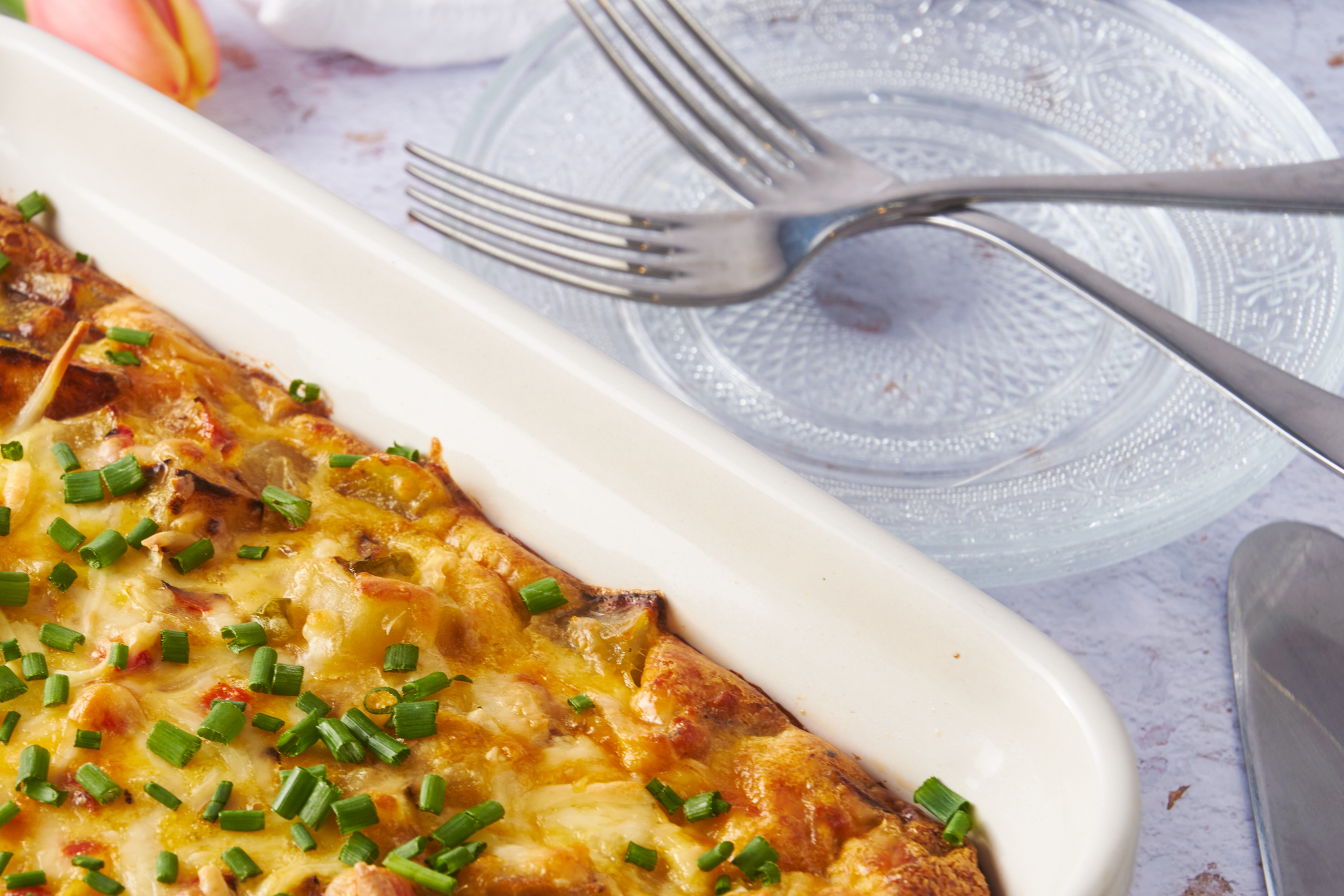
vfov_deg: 11.8
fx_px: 4330
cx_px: 349
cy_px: 608
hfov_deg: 17.5
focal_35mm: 116
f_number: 11
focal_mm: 52
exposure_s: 1/100
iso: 100
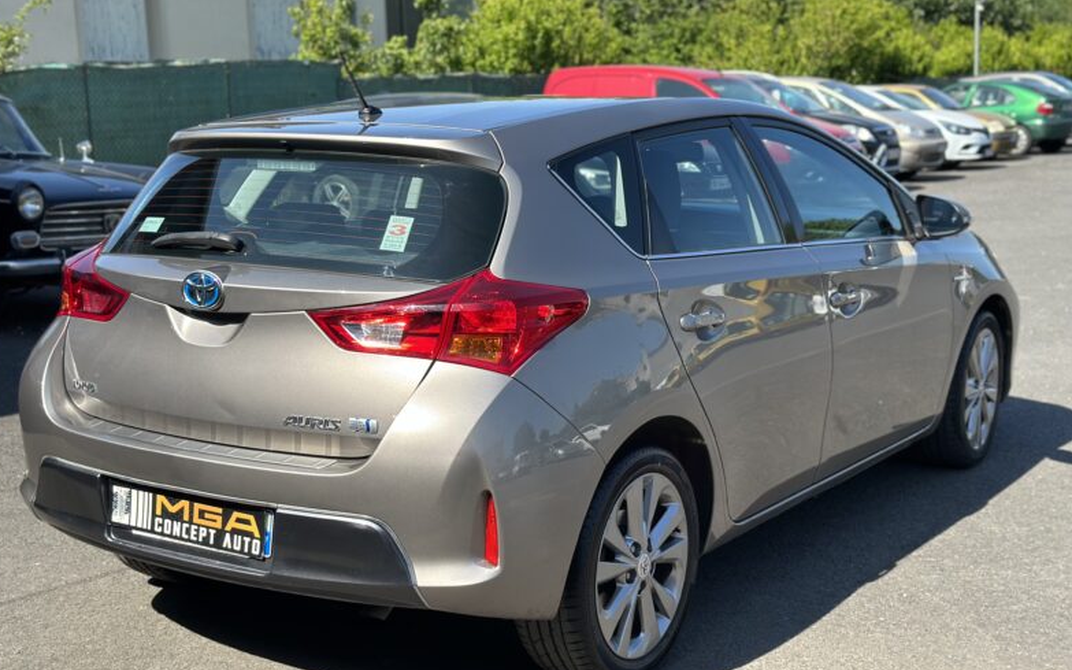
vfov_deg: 24.8
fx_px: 1519
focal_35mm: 52
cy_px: 364
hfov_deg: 38.9
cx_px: 527
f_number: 1.78
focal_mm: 6.86
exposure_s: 1/2203
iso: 80
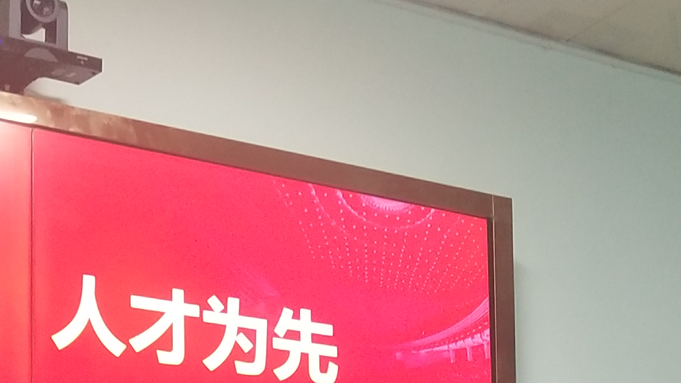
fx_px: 1824
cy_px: 691
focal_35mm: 101
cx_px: 316
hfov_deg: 21.1
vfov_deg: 11.2
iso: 271
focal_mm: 3.95
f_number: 1.8
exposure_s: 1/50
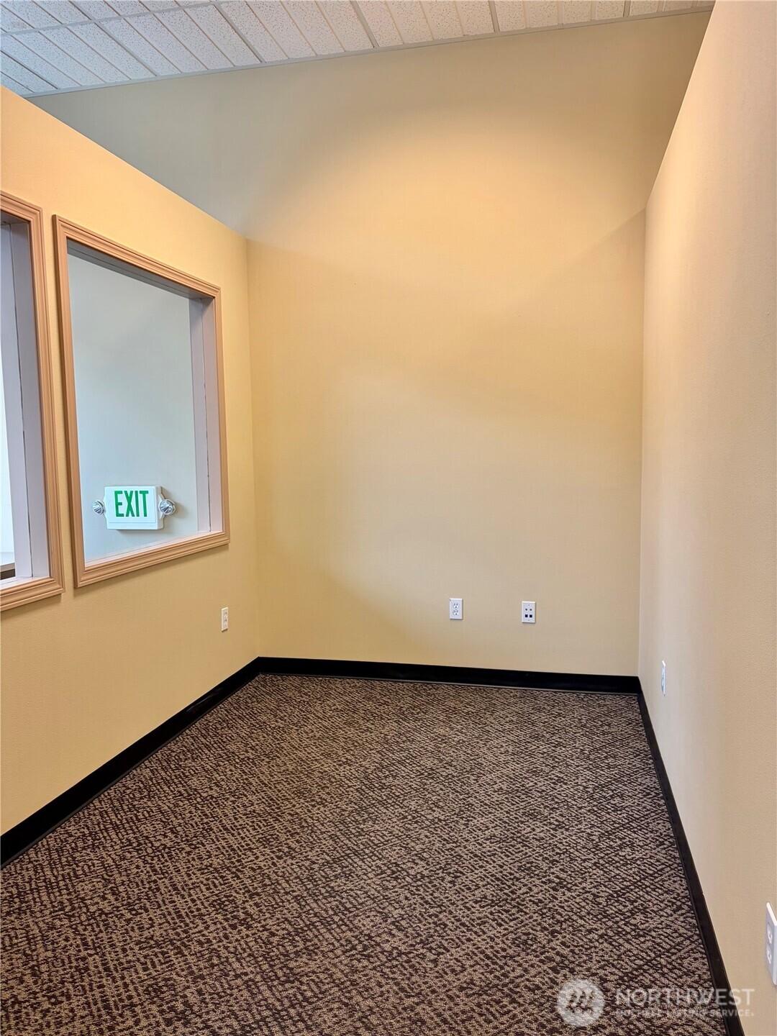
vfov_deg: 67.3
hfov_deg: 53.1
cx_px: 388
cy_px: 518
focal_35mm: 26
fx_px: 778
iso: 80
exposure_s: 1/60
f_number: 1.6
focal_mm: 5.96
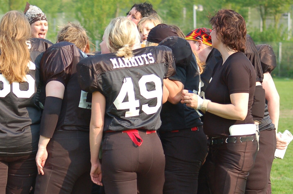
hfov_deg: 12.7
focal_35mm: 162
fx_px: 1316
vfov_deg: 8.4
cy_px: 133
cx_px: 68
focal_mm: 70
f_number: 4
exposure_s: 1/800
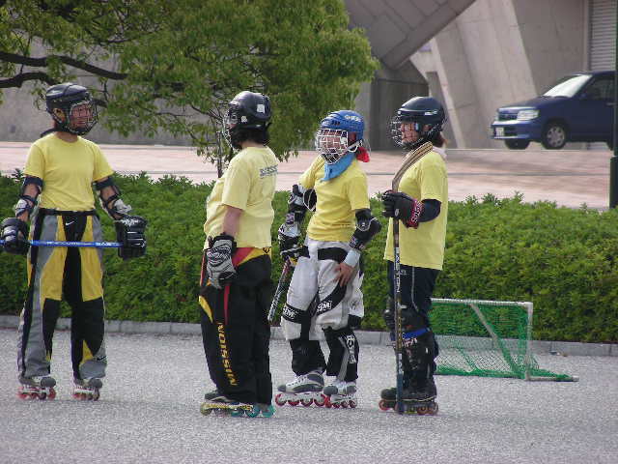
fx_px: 6784
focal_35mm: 380
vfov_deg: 3.9
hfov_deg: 5.2
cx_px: 309
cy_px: 232
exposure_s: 1/178
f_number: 4
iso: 50
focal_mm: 63.3
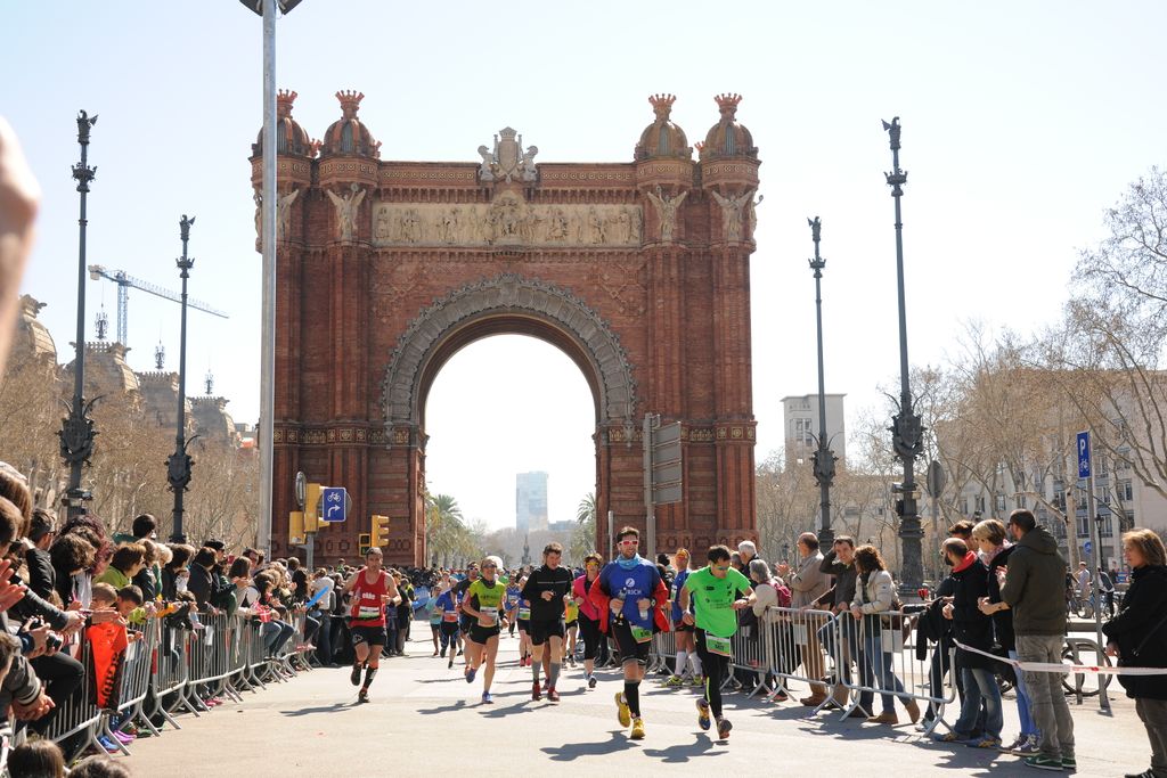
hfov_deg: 44.5
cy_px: 389
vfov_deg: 30.5
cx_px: 584
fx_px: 1426
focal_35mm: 44
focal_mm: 44
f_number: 8
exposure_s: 1/320
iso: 320
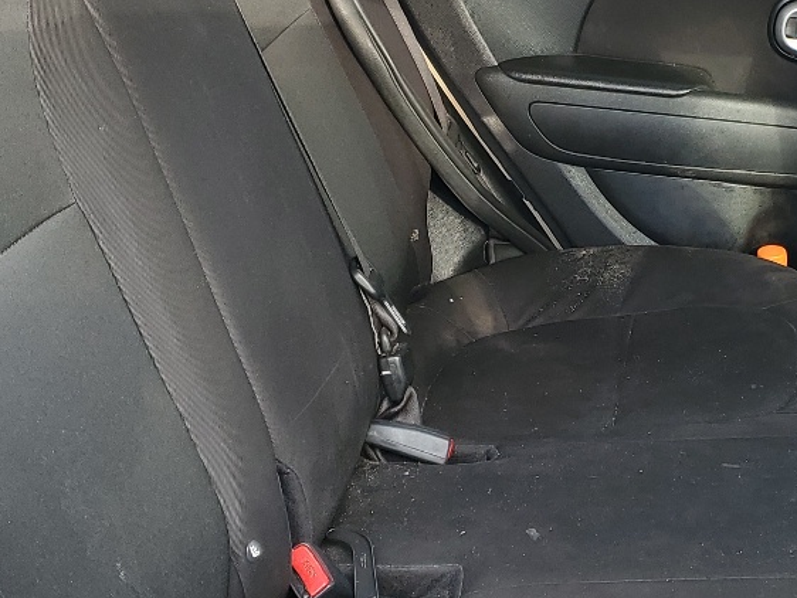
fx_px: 1705
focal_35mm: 74
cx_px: 624
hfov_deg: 25.9
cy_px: 295
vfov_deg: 19.9
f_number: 1.5
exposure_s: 1/122
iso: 50
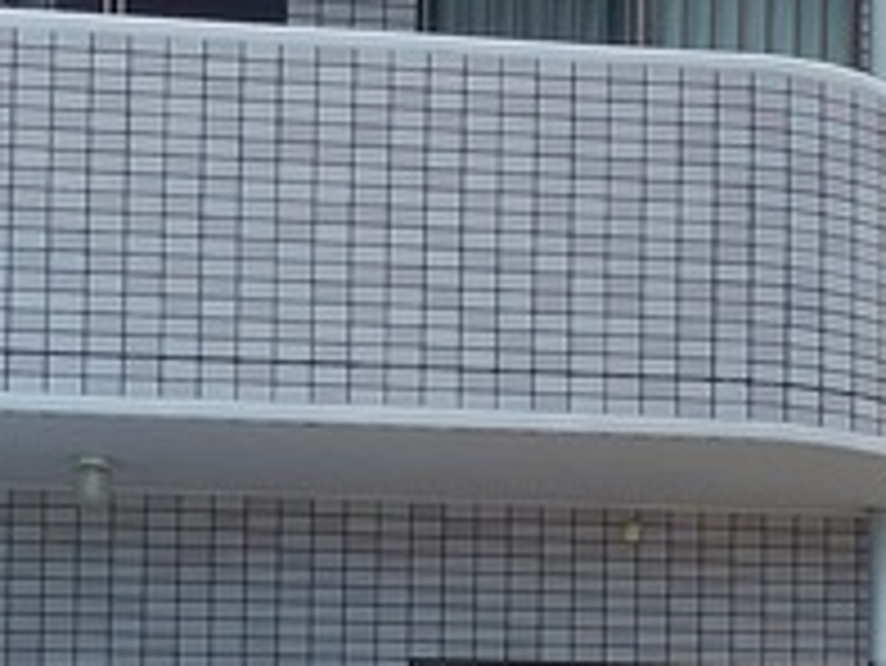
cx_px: 1772
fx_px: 2996
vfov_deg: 12.2
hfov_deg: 14.1
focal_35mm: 117
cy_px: 950
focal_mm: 5.23
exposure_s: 1/618
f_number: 1.8
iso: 25
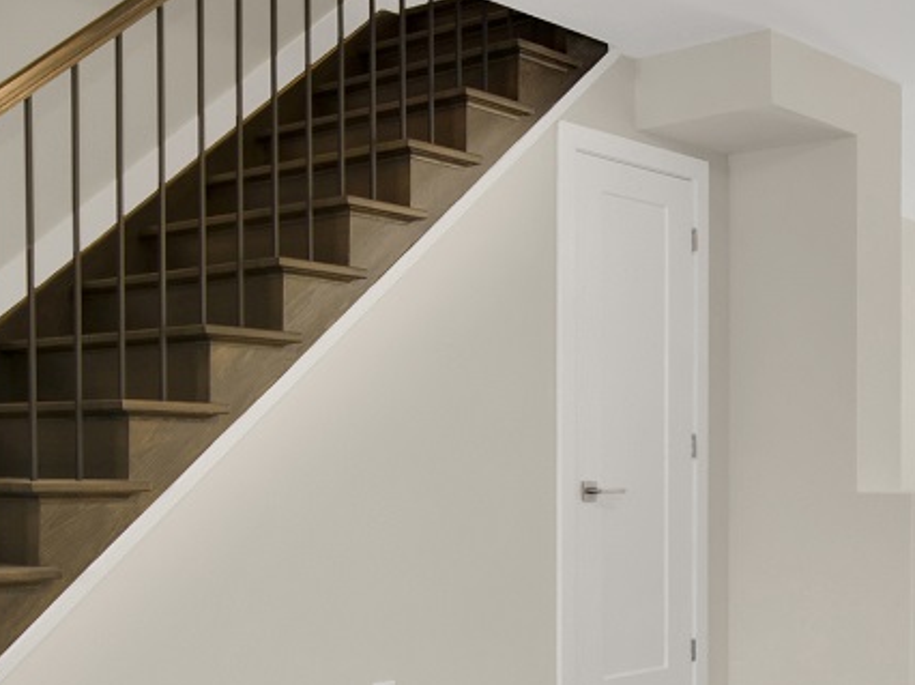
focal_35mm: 50
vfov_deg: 28.6
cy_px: 530
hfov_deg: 38.0
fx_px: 1321
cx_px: 564
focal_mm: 10
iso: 320
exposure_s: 1/5
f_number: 8
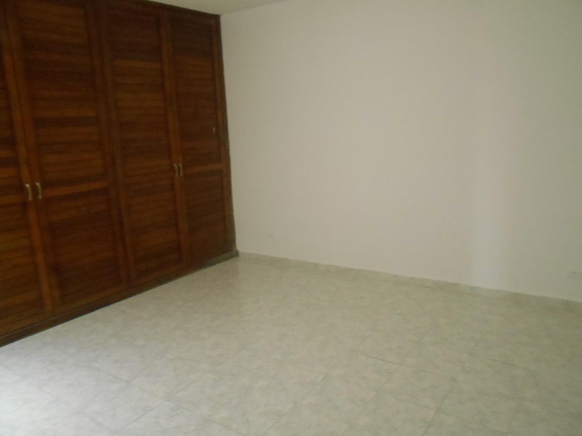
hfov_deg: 67.3
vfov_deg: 53.1
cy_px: 218
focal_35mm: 26
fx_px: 437
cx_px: 291
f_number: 3.2
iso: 800
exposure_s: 1/20
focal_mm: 4.6
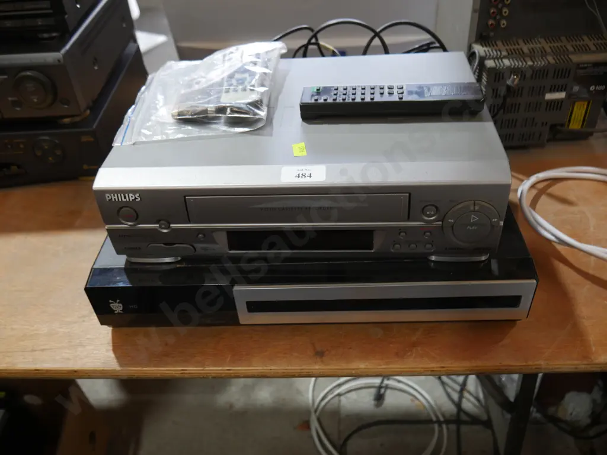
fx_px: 526
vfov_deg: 46.8
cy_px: 228
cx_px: 304
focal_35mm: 30
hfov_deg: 59.9
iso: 250
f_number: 3.6
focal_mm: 15
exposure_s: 1/60
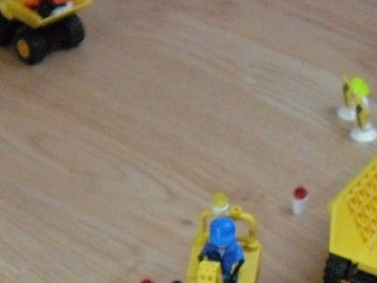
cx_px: 290
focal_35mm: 131
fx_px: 1427
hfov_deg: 15.0
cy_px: 473
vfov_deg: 10.7
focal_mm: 6.2
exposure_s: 1/50
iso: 800
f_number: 2.8
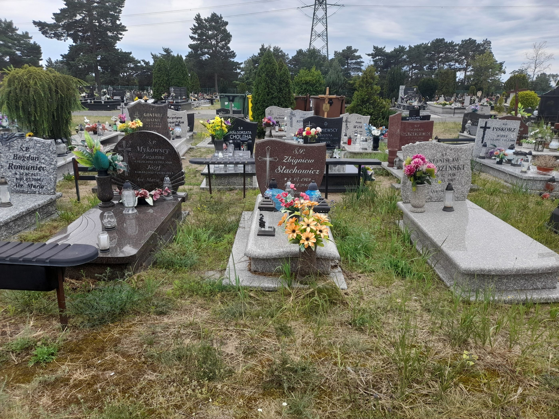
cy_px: 210
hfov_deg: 69.4
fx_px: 404
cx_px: 280
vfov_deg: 54.9
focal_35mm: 25
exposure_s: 1/322
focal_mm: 4.6
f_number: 2
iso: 20
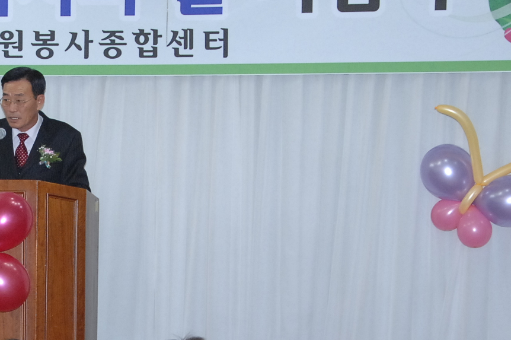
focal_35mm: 179
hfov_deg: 11.4
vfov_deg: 7.6
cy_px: 295
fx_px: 2538
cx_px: 21
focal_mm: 48
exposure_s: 1/60
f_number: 6.7
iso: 800
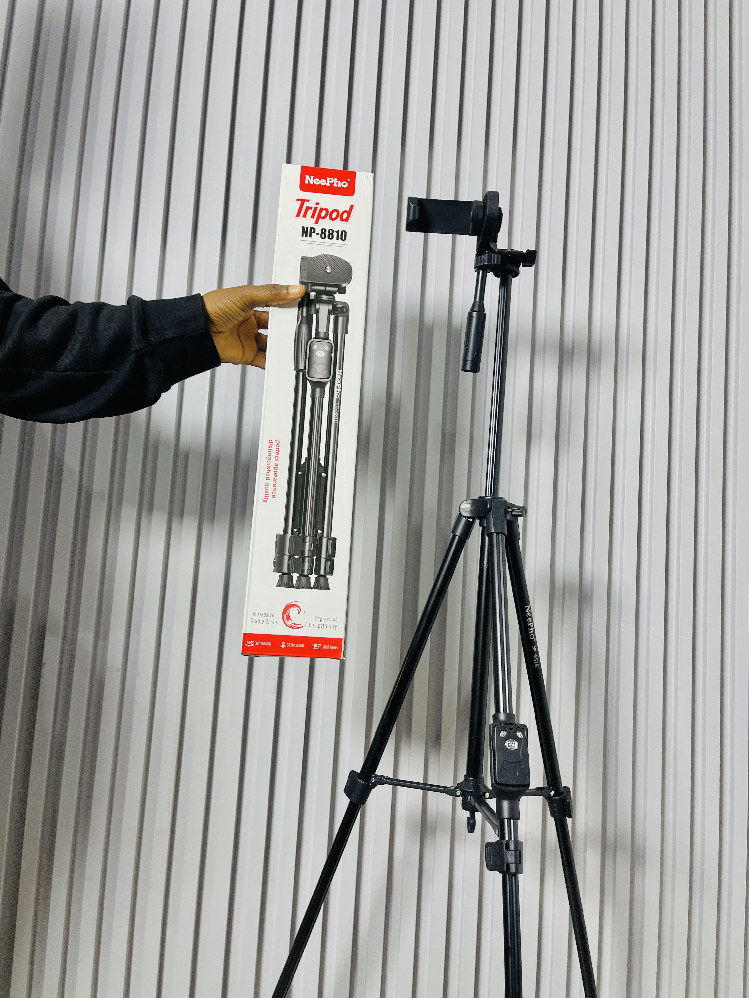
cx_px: 374
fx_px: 721
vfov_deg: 69.4
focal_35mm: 25
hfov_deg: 54.9
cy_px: 499
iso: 50
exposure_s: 1/100
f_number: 1.6
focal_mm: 5.1
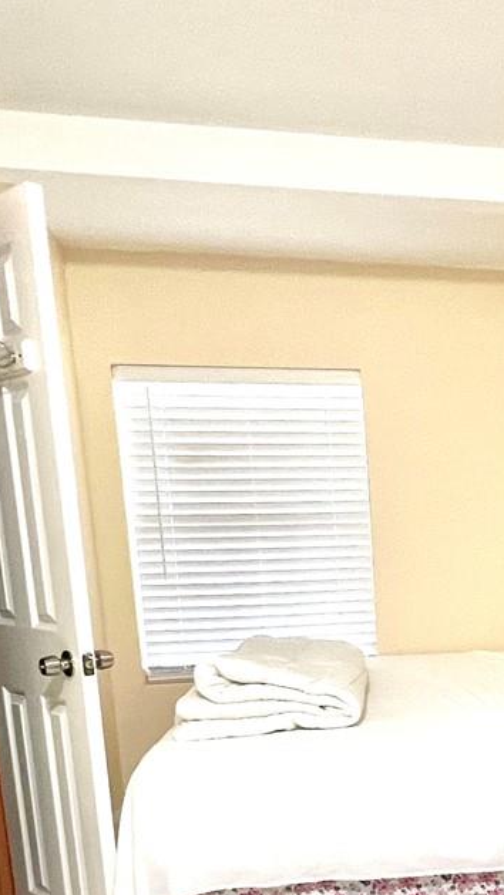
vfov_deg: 52.8
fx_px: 855
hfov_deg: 28.0
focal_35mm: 36
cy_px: 672
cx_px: 632
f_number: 1.8
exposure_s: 1/25
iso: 200
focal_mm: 1.57
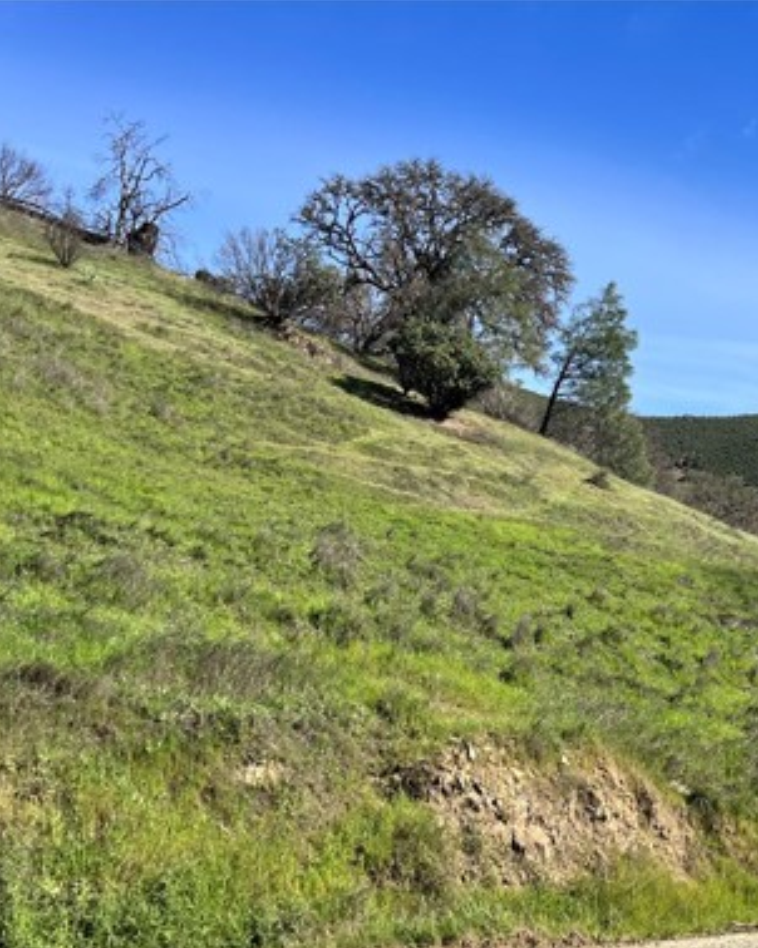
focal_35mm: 43
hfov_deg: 34.4
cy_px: 599
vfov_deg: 42.6
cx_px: 537
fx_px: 1207
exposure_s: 1/2994
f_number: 1.5
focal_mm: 5.7
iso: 50
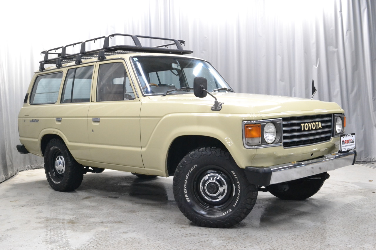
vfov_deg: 34.2
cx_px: 188
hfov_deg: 49.6
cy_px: 125
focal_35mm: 39
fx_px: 407
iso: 3200
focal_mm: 26
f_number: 10
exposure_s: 1/13
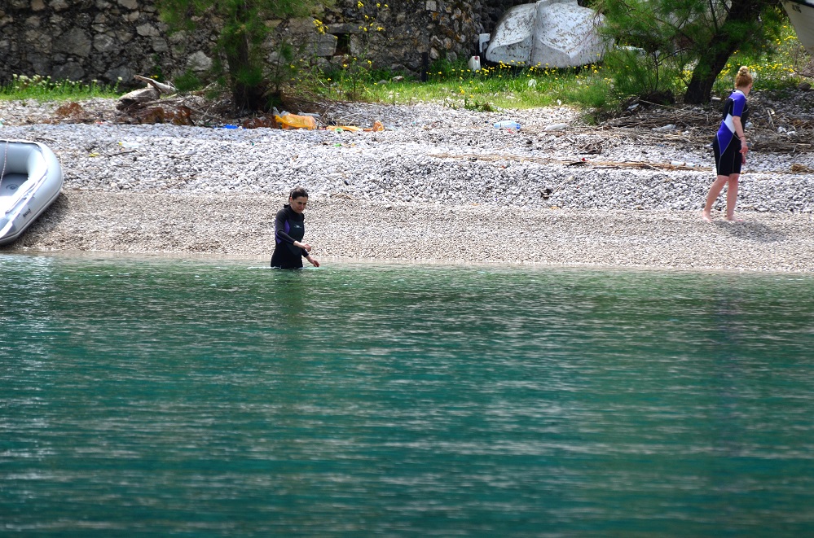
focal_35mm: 450
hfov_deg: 4.6
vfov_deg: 3.0
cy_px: 269
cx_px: 407
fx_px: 10151
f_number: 5.6
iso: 400
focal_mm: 300
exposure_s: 1/1600
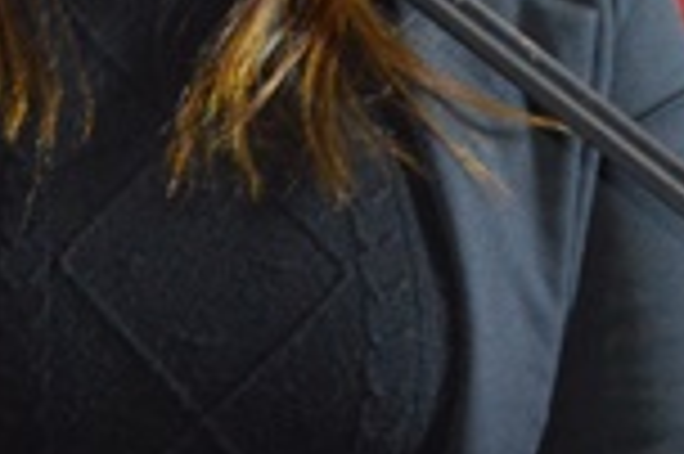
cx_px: 292
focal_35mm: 390
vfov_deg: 3.5
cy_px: -218
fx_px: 7402
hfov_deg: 5.3
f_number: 5.3
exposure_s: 1/60
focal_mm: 66
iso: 2000
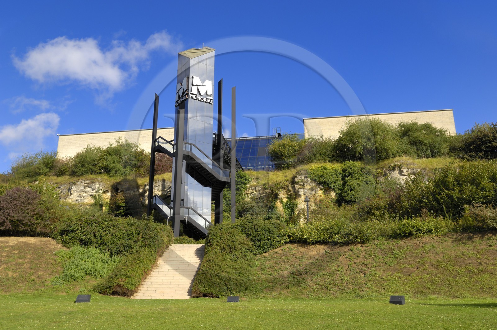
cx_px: 248
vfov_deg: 43.5
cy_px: 165
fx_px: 414
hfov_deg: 62.0
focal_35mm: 30
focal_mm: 20
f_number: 8
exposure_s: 1/180
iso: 100
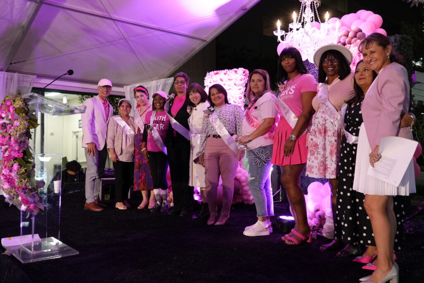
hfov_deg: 55.8
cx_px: 212
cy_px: 142
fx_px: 401
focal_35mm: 34
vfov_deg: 38.9
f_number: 4.5
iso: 6400
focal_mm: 34
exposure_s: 1/160
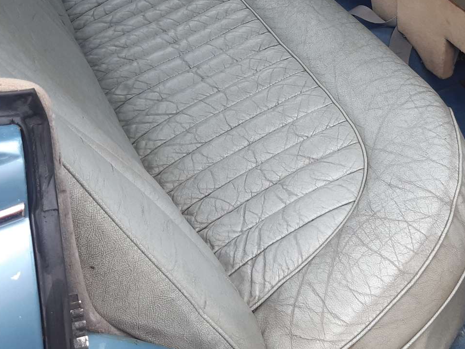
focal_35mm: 54
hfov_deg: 34.7
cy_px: 64
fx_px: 725
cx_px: 352
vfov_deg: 26.5
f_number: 1.7
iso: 40
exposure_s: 1/129
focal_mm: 3.92
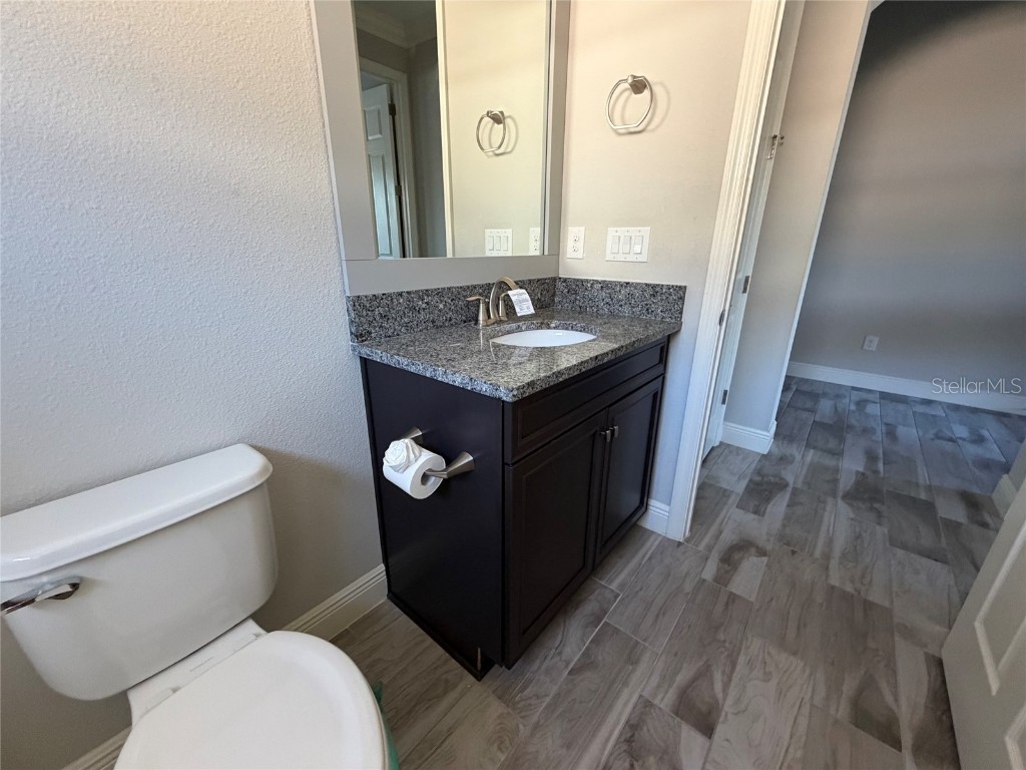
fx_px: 415
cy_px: 385
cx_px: 513
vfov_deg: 85.7
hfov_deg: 102.1
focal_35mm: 14
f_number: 2.2
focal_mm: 2.22
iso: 320
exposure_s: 1/66
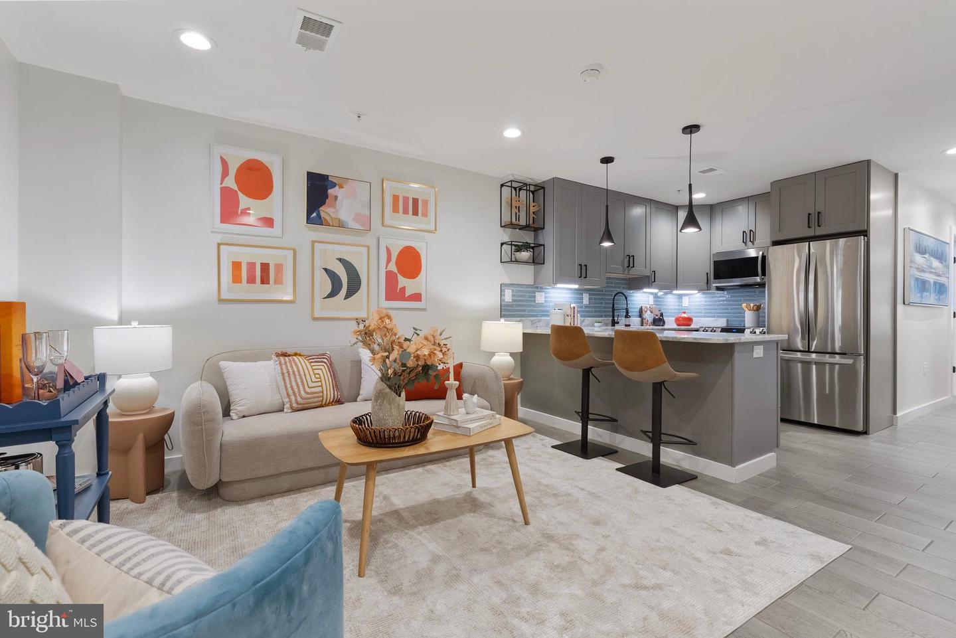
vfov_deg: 73.8
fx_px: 425
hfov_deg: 96.7
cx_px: 478
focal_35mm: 16
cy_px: 319
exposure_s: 1.3
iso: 200
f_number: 8
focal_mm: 16
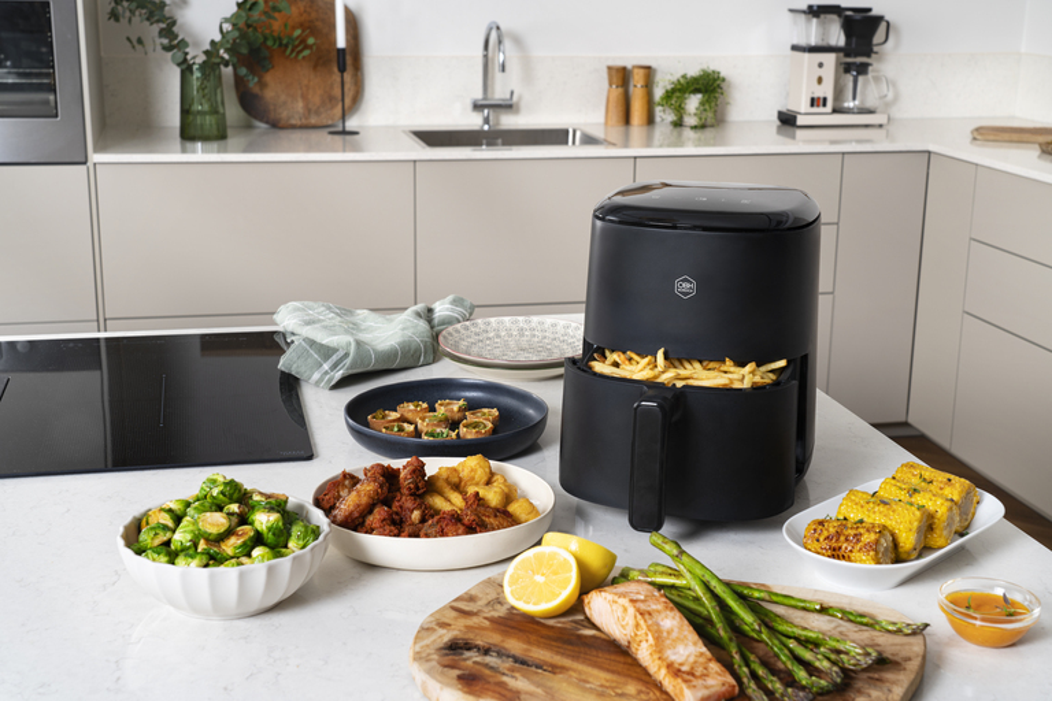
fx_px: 1403
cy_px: 350
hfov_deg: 41.1
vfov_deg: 28.1
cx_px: 526
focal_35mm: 48
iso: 100
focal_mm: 48
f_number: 9
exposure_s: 1/160
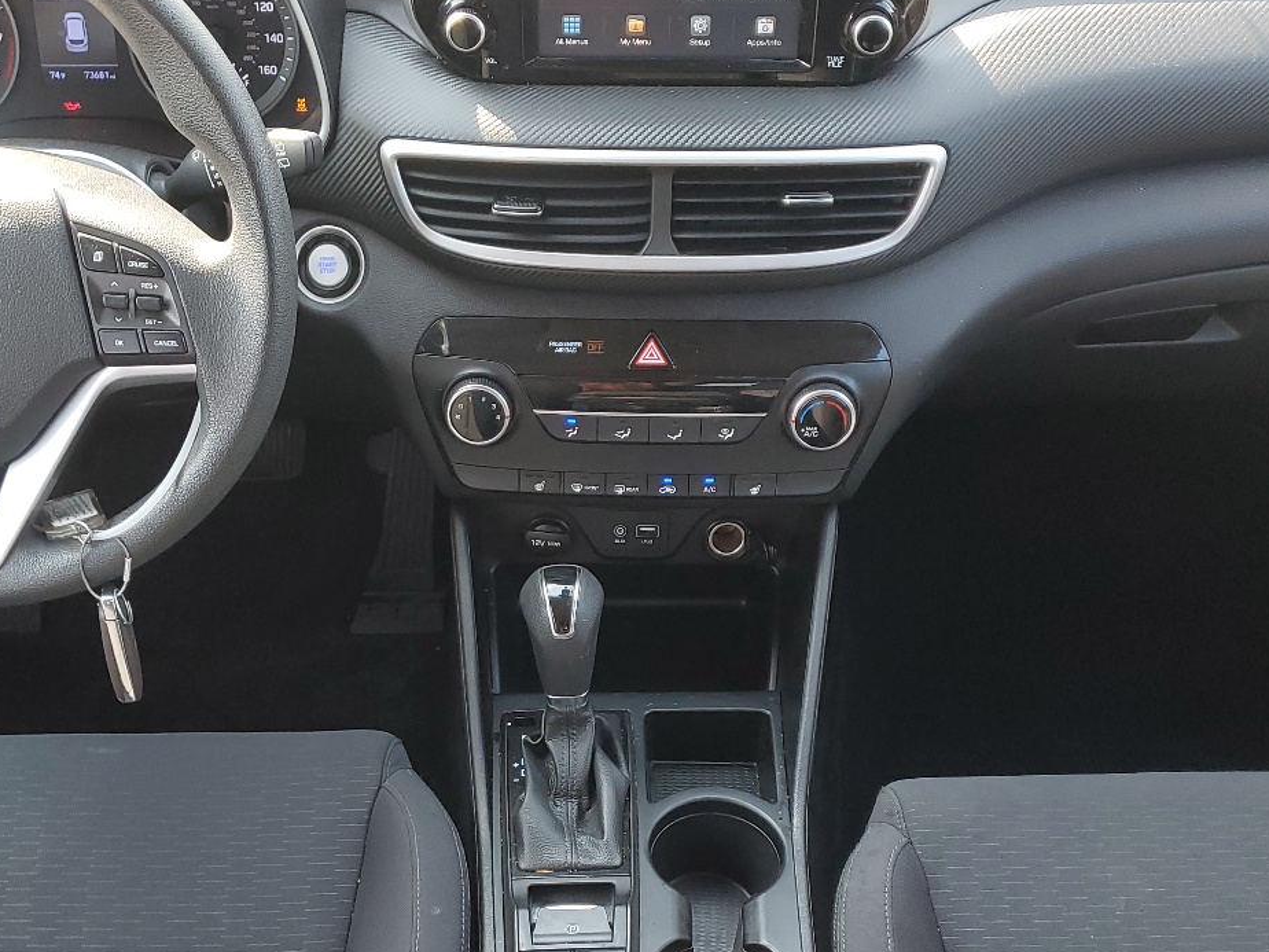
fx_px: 1650
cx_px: 541
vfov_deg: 31.8
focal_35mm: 45
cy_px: 661
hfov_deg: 42.0
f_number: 1.5
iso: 57
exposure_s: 1/120
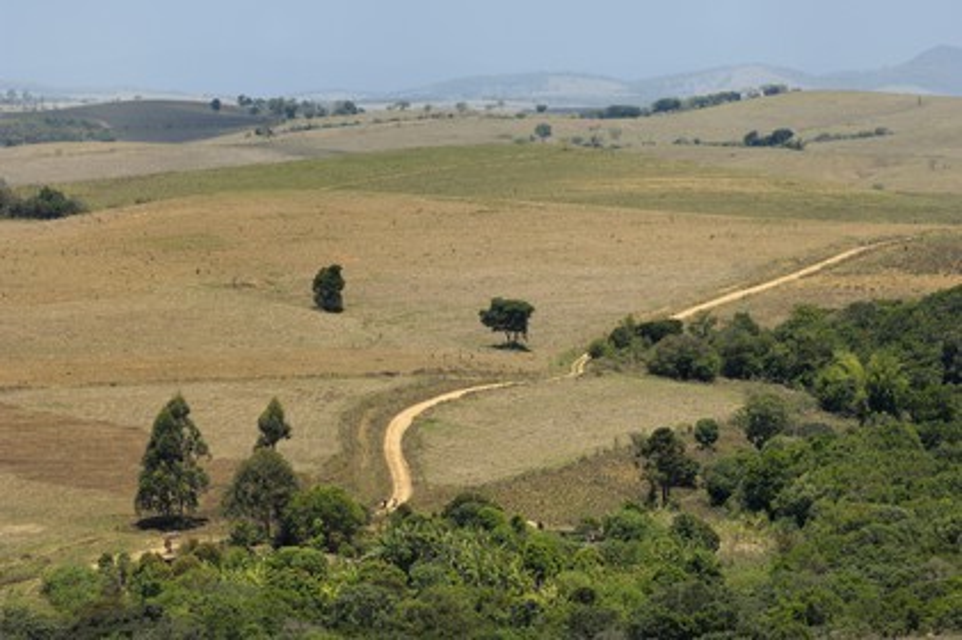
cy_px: 320
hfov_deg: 9.2
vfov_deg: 6.1
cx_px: 481
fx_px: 6008
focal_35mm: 225
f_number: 5.3
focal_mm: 150
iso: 100
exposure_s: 1/400
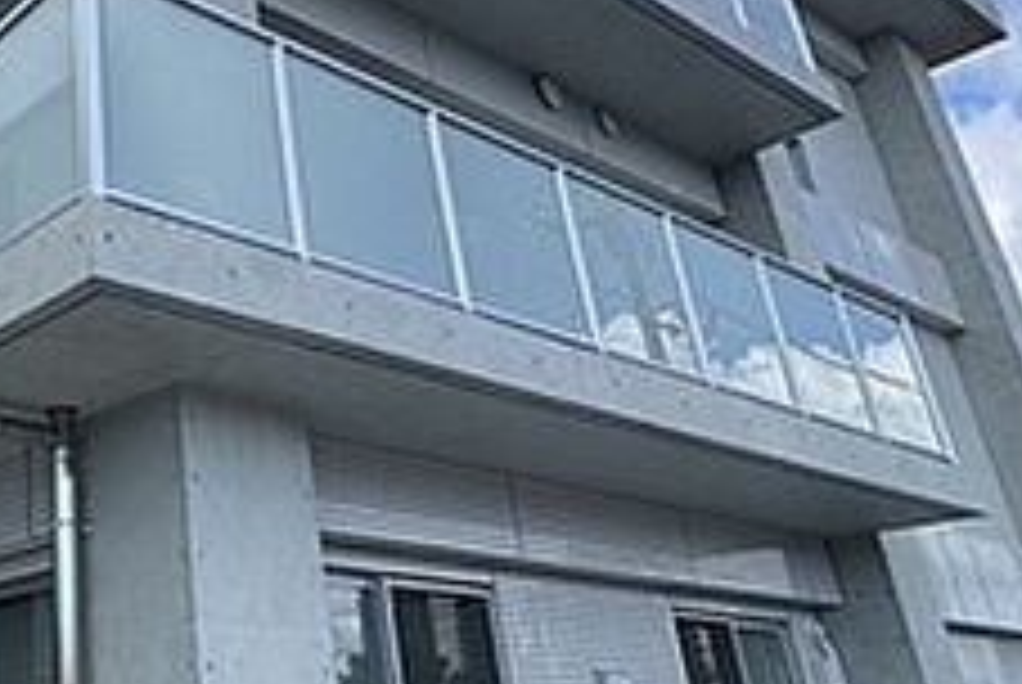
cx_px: 27
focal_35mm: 41
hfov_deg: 41.8
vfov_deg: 32.6
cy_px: 252
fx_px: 1165
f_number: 2.2
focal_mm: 2.22
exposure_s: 1/956
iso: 50
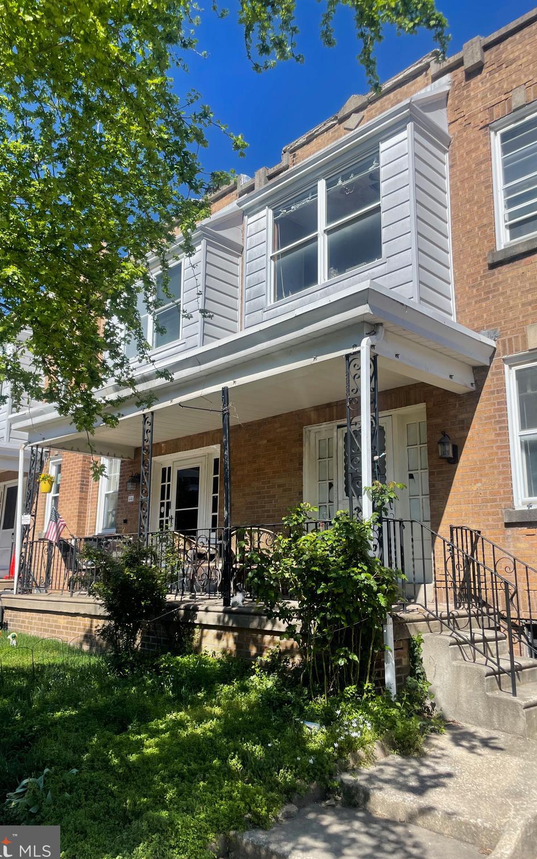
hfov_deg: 44.5
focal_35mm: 28
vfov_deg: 66.5
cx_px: 245
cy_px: 436
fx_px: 656
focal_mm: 4.2
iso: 32
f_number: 1.6
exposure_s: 1/2747
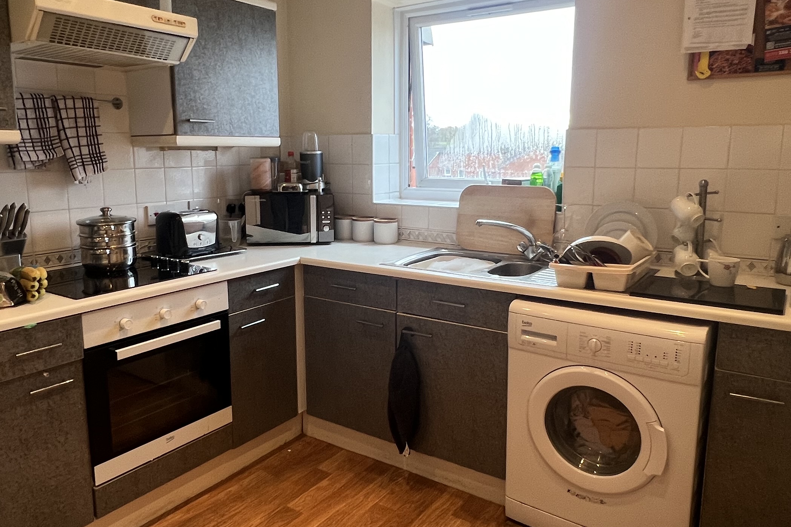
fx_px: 571
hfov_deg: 69.2
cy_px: 248
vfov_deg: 49.5
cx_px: 356
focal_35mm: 26
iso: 125
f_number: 1.8
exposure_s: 1/50
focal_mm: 1.57
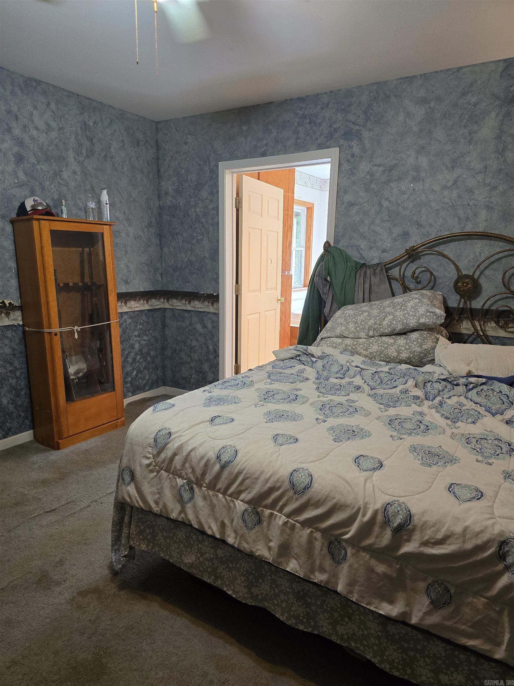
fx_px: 455
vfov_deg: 73.9
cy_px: 343
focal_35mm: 23
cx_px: 257
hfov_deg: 58.9
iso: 320
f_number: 1.7
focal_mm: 6.3
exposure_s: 1/120
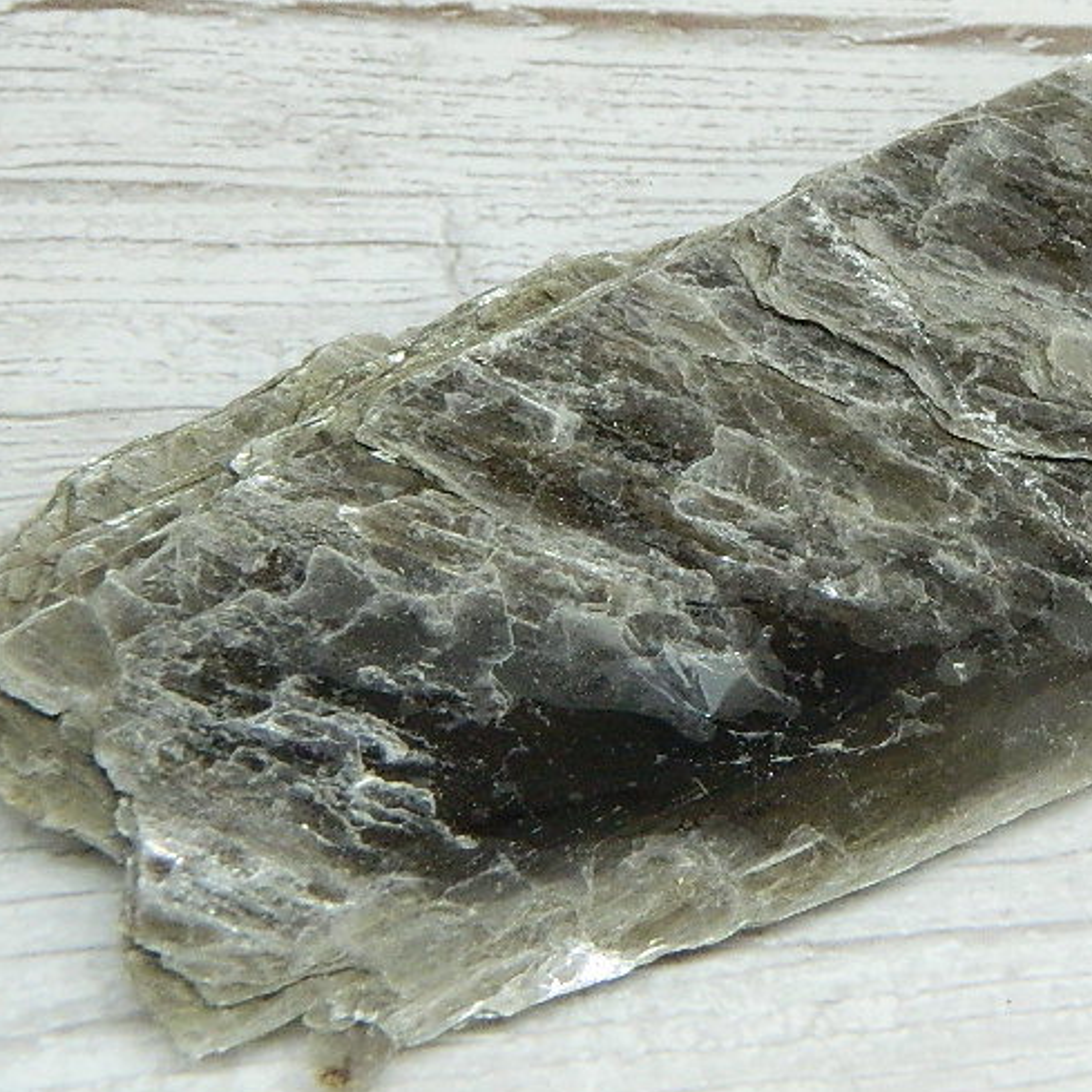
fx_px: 3105
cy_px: 427
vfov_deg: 19.9
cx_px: 994
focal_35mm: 87
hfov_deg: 19.6
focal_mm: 8.4
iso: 400
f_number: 3.6
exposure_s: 1/100
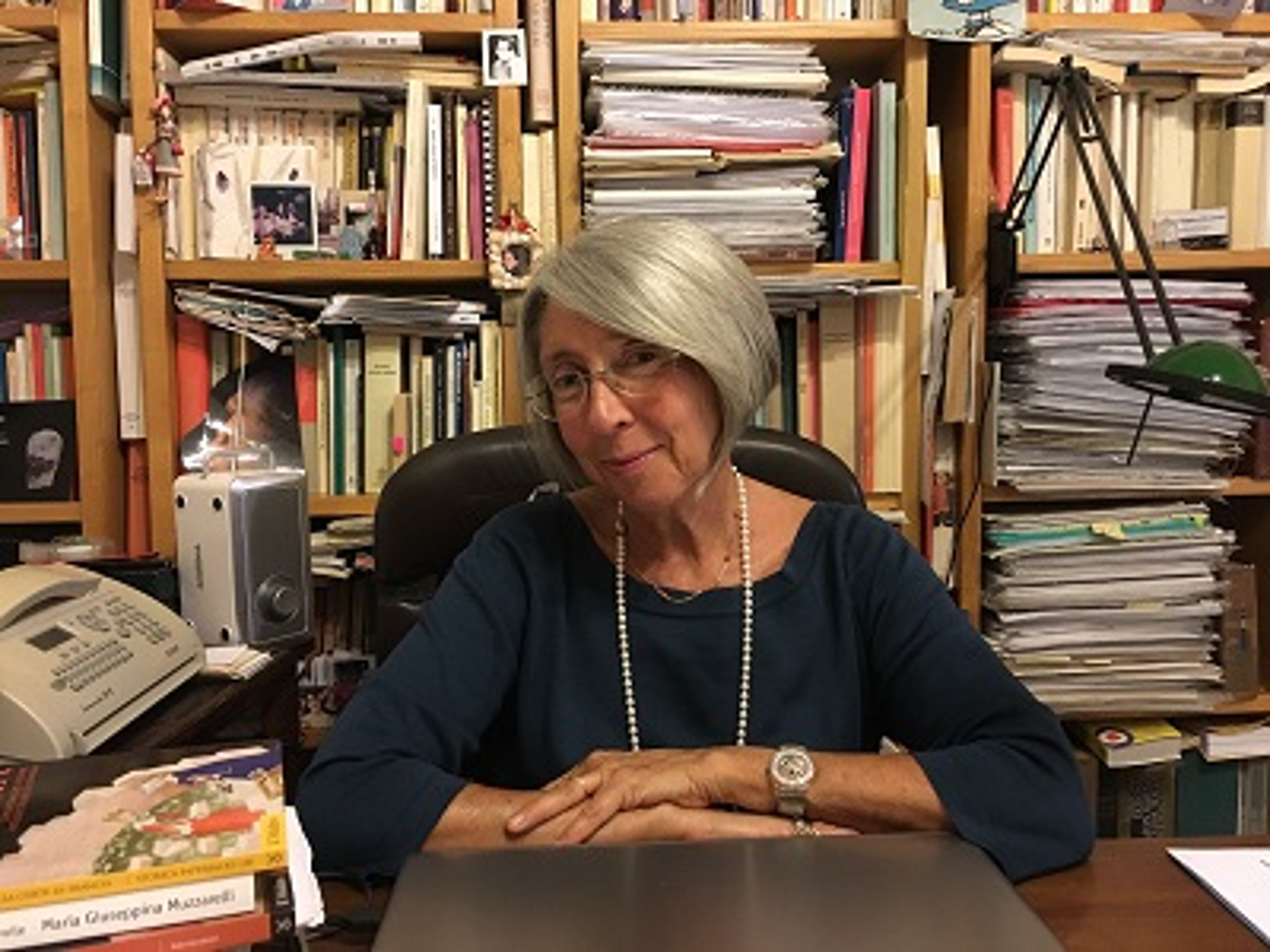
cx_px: 635
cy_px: 476
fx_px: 1064
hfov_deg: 61.7
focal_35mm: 29
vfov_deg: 48.2
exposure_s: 1/17
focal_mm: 4.15
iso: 500
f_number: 2.2
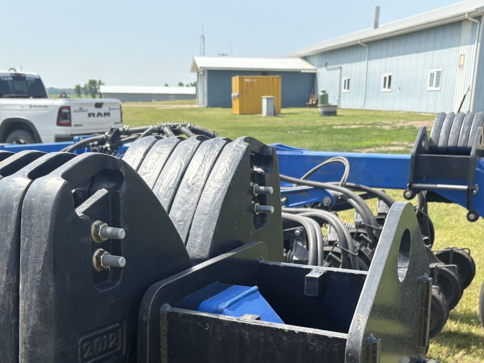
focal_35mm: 46
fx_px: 643
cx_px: 232
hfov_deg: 41.2
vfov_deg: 30.6
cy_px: 302
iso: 64
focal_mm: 5.96
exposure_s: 1/1667
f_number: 1.6
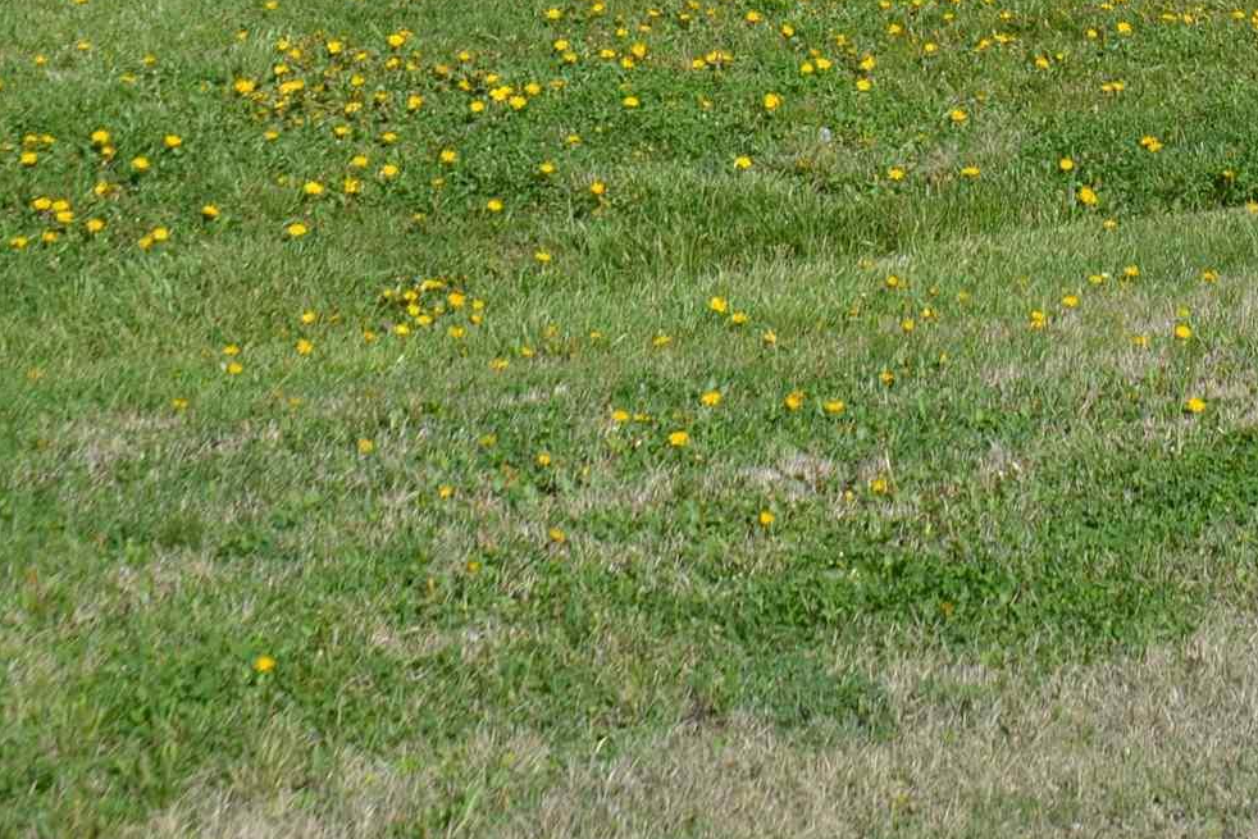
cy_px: -421
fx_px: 3445
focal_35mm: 99
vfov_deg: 13.1
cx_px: 1082
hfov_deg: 20.4
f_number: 8
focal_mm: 21
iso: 100
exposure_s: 1/250
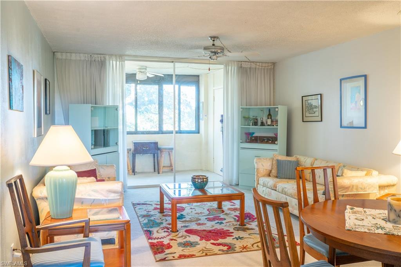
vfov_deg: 41.1
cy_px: 134
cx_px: 200
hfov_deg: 58.7
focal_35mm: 32
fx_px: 356
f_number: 8
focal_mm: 32
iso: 100
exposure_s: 1/2.5
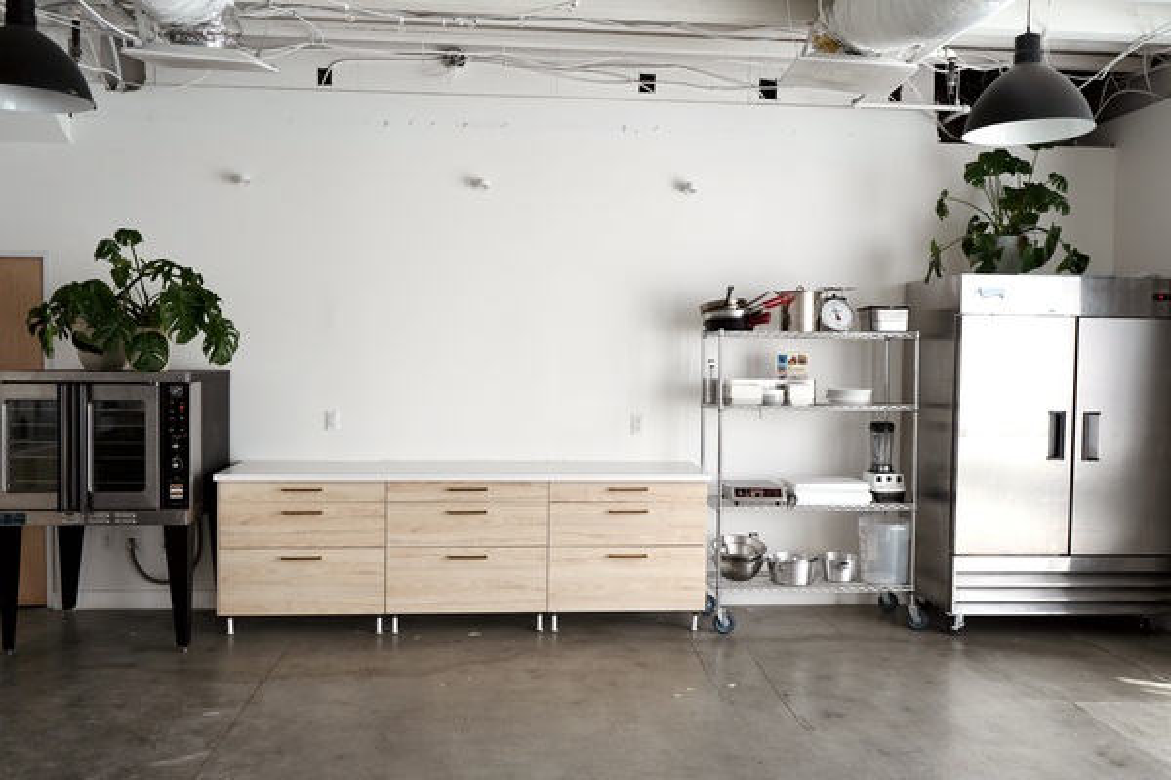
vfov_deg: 43.6
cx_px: 586
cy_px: 390
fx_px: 976
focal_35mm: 30
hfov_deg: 61.9
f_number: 4
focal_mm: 30
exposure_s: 1/160
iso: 500
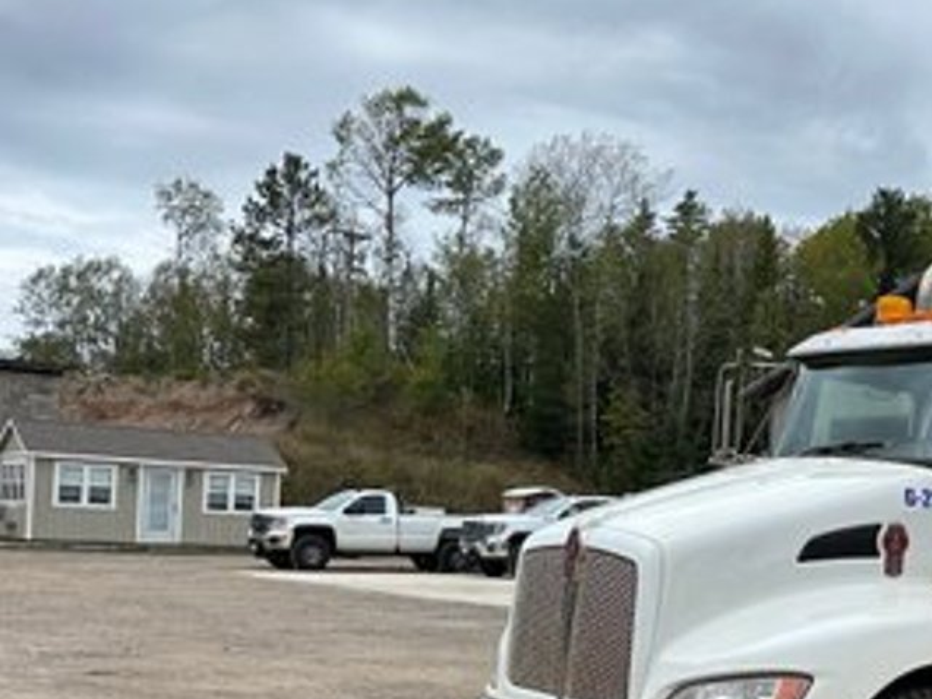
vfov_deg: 25.3
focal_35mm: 57
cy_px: 536
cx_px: 1106
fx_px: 1535
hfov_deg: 29.3
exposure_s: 1/1812
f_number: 1.78
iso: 80
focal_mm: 6.86
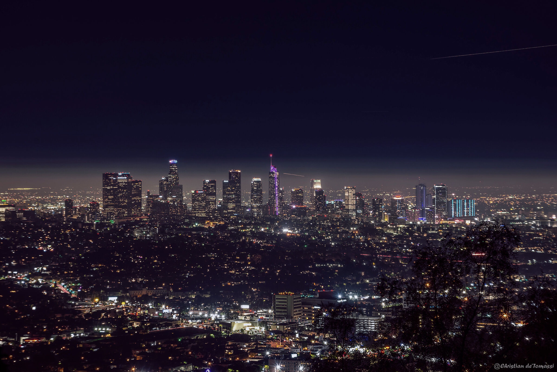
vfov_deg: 12.2
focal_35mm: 112
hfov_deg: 18.2
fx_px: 1740
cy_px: 186
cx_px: 278
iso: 100
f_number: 9
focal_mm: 75
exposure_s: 20
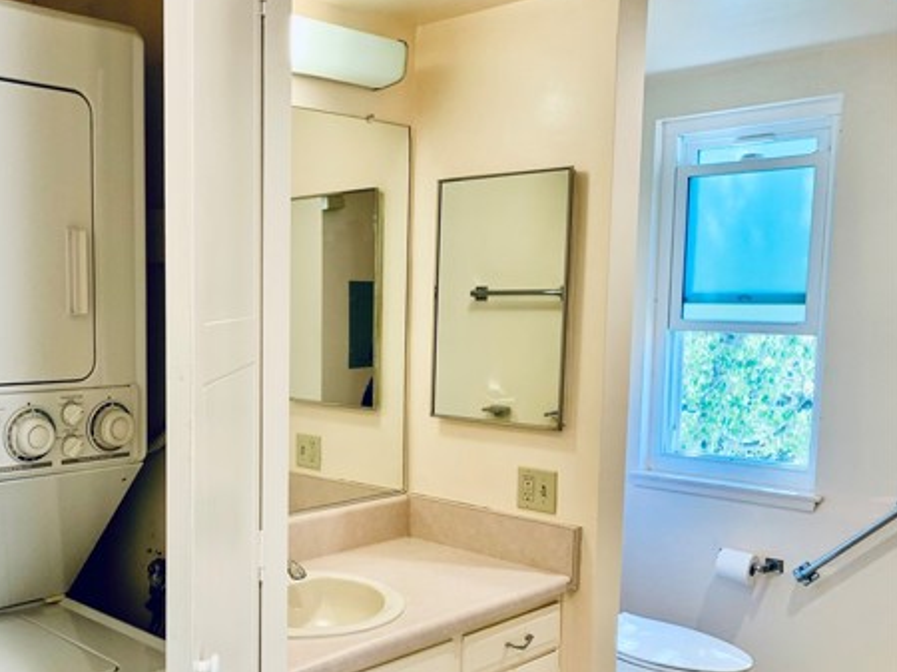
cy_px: 417
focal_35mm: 37
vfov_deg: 38.4
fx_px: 958
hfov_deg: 48.8
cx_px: 263
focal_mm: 4.25
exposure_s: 1/60
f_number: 1.8
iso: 50
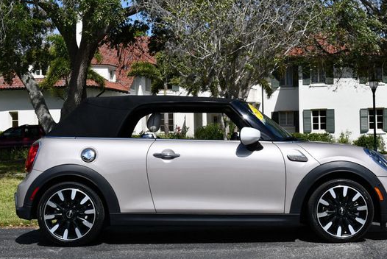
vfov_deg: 18.7
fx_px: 786
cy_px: 118
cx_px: 204
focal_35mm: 73
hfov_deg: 27.7
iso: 100
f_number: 9
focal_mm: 30
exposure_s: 1/320
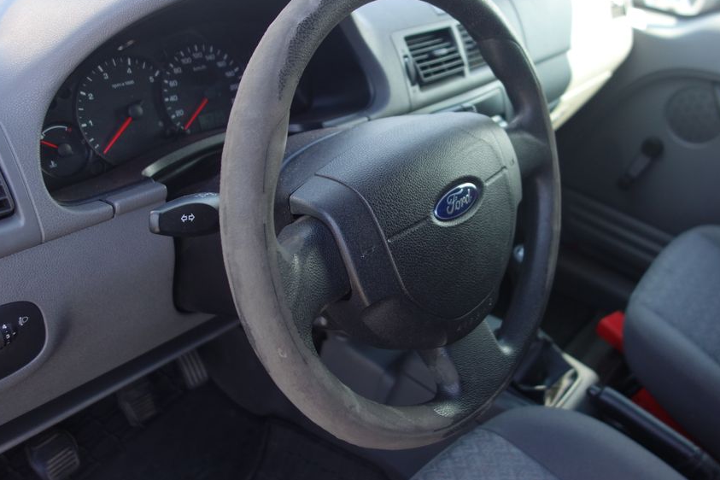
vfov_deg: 38.7
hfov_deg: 55.4
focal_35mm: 34
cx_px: 427
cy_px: 190
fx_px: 680
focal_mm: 10.4
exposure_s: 1/200
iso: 125
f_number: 1.8
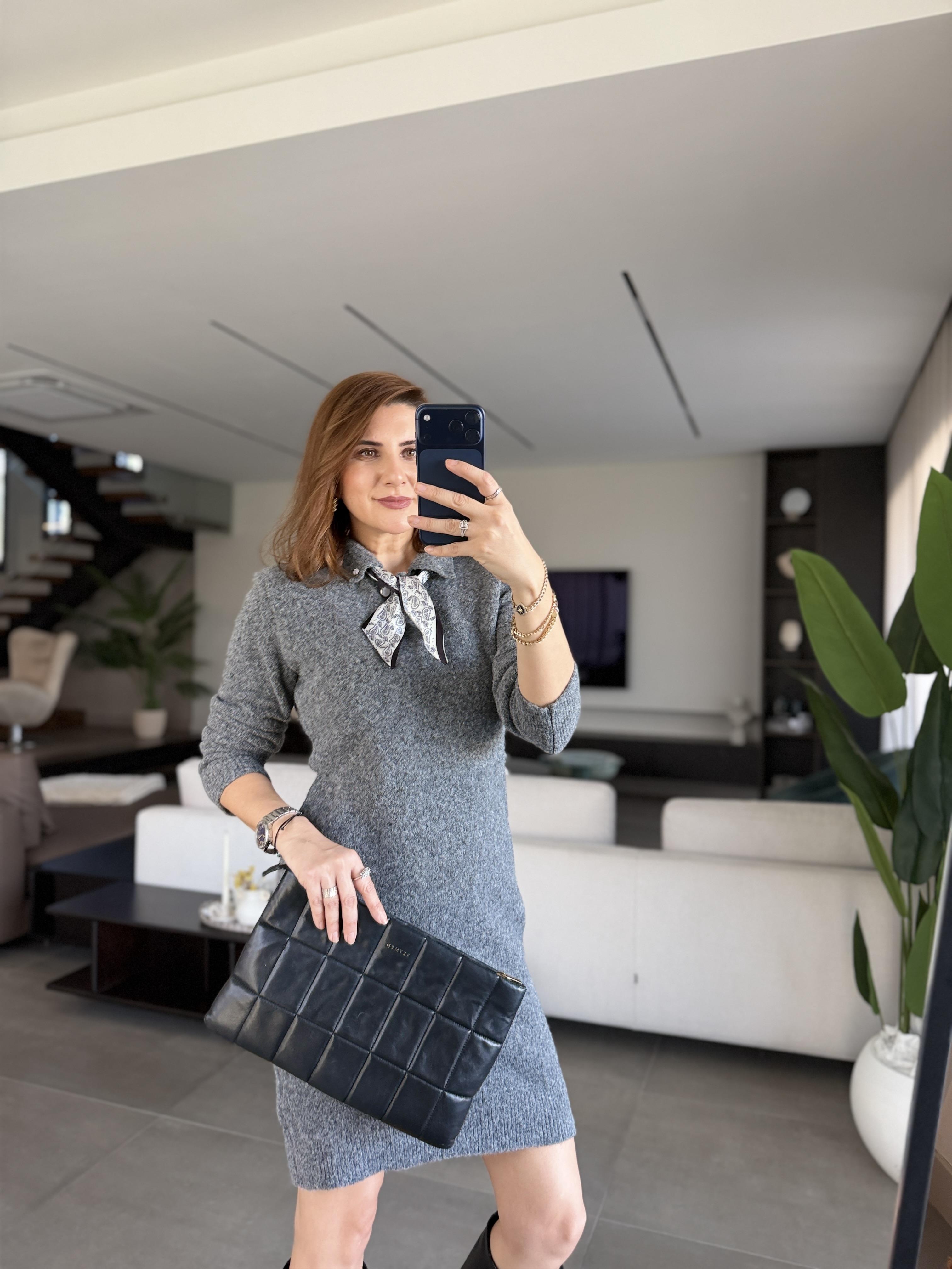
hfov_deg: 56.8
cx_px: 476
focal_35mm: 24
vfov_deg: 71.6
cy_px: 634
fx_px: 880
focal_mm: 6.76
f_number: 1.78
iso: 200
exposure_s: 1/61
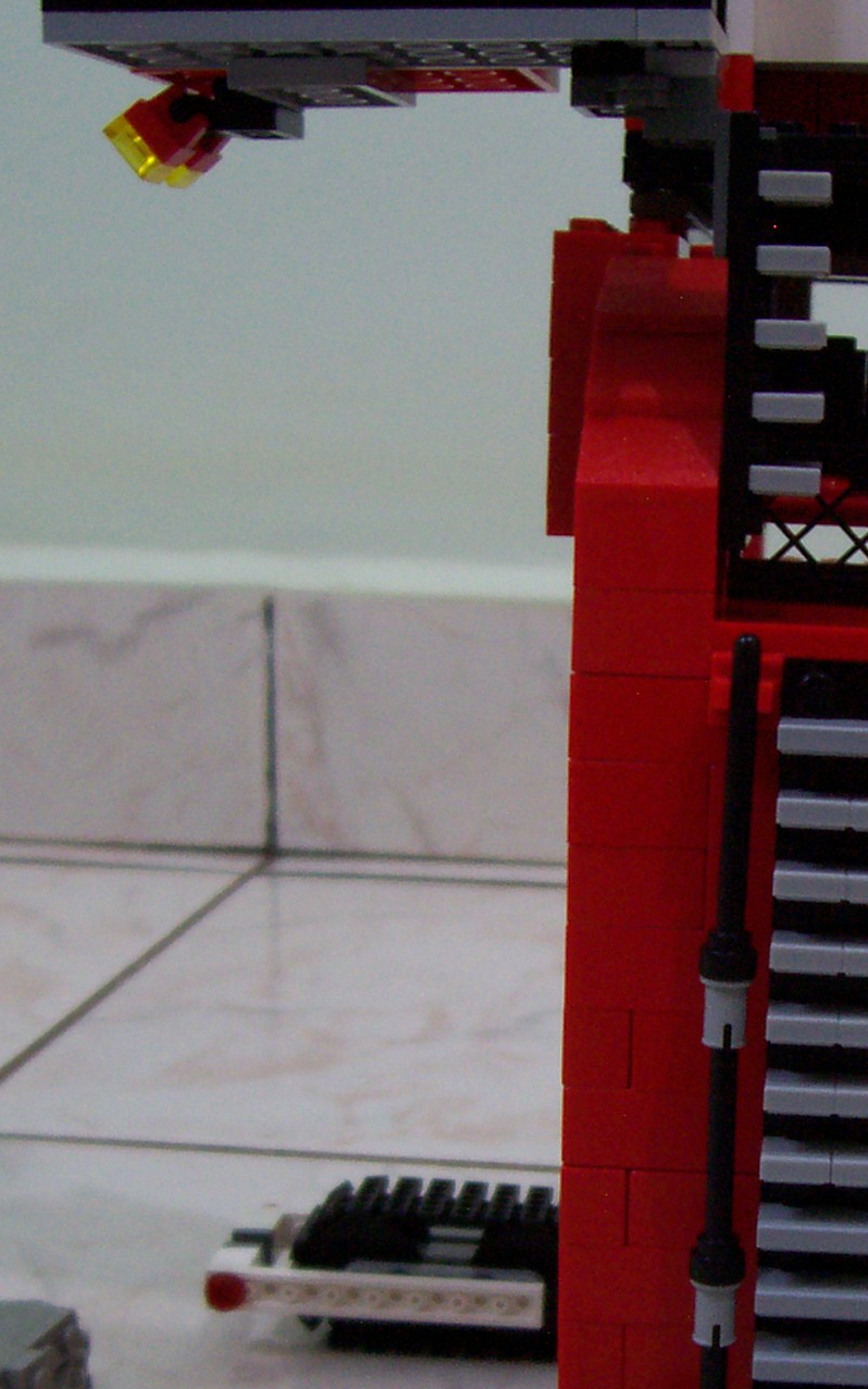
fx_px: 2460
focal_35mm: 65
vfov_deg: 31.3
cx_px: 799
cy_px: 914
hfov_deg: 19.6
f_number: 2.7
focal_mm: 5.6
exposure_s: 1/8
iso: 160
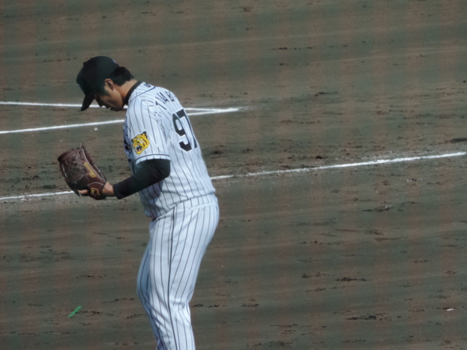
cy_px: 223
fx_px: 12126
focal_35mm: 899
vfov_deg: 1.7
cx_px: 247
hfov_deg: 2.2
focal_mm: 124.8
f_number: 5
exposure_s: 1/400
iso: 80
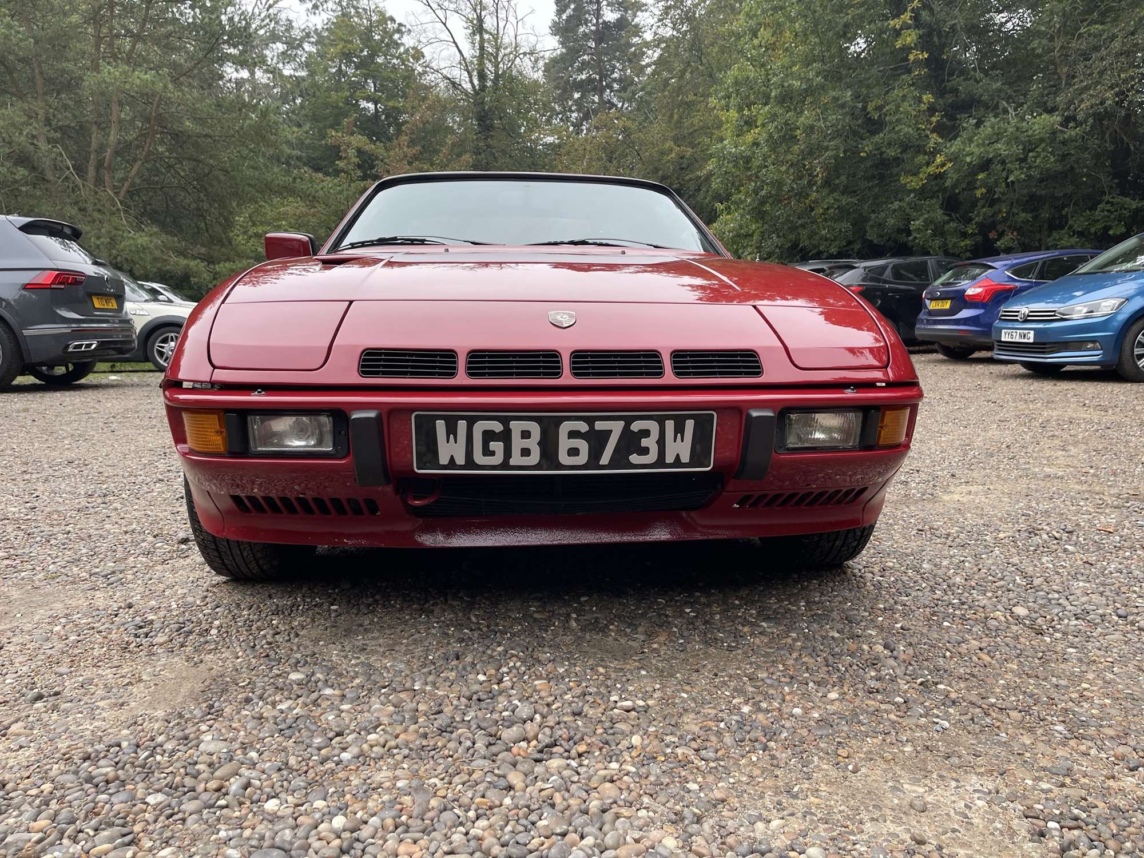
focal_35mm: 26
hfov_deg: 67.3
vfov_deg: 53.1
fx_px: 859
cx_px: 572
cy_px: 429
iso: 32
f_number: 1.6
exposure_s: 1/383
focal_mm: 5.1
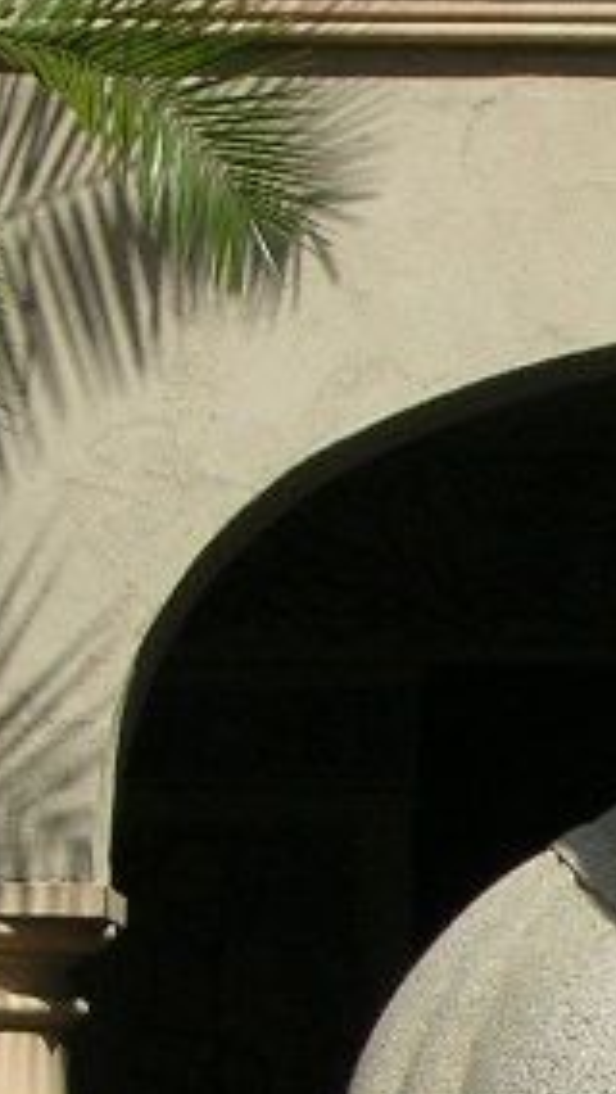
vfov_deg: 7.9
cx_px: 1220
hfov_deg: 4.4
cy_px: 1256
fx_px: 7889
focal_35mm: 272
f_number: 3.6
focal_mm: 10.2
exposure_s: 1/890
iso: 50
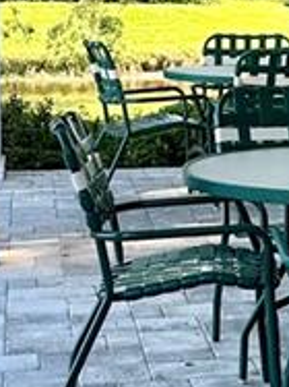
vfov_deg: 12.8
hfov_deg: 9.5
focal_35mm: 154
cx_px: 357
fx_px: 1716
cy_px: 58
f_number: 1.78
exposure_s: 1/516
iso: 80
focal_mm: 6.86
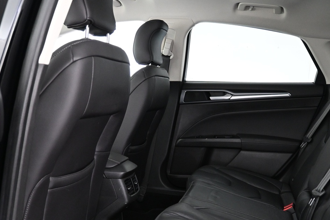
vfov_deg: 32.2
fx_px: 376
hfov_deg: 47.3
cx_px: 188
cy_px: 157
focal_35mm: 41
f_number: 3.5
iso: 1600
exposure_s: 1/13
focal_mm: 16
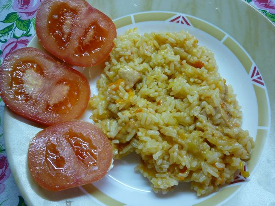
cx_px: 138
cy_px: 103
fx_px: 262
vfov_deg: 43.0
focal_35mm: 33
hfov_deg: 55.3
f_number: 2.8
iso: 250
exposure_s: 1/30
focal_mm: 5.5
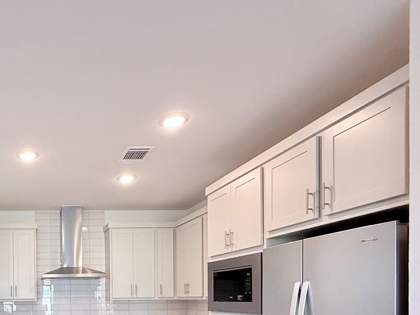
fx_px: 340
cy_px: 302
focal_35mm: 28
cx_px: 34
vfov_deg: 43.8
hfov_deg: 54.3
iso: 160
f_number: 2.2
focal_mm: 2.22
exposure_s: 1/120
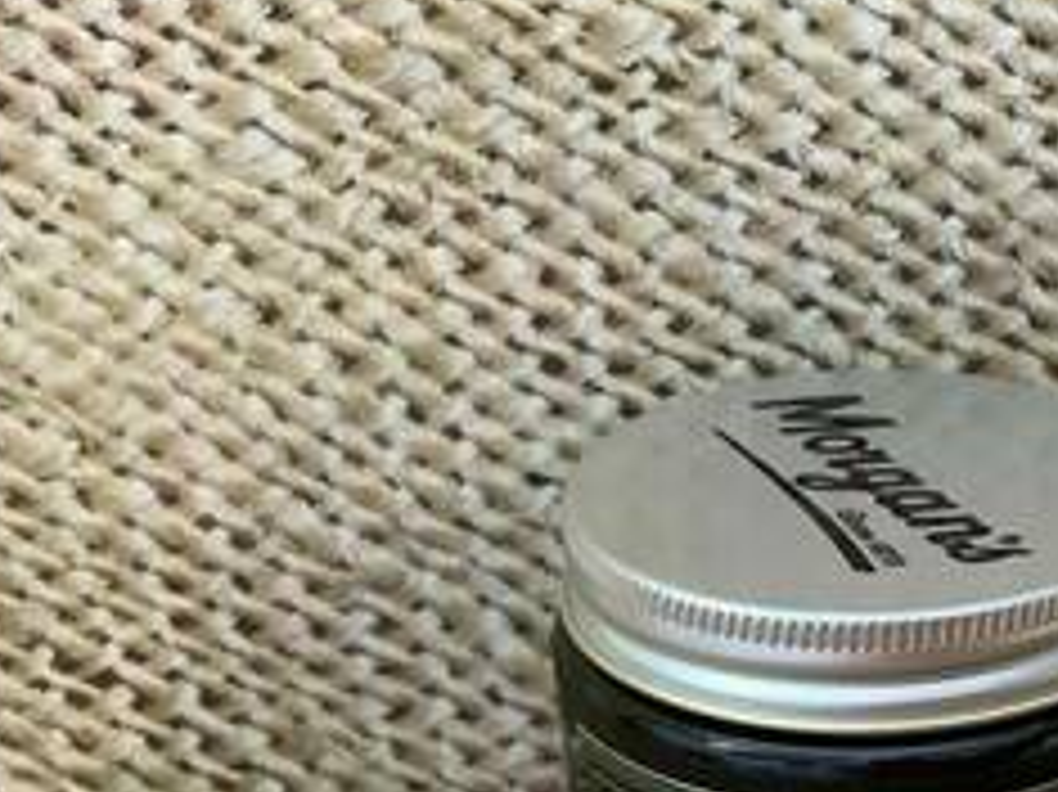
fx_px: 2016
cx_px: 914
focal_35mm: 66
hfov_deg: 28.5
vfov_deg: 21.5
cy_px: 776
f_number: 2.4
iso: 640
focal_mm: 3.3
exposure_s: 1/25
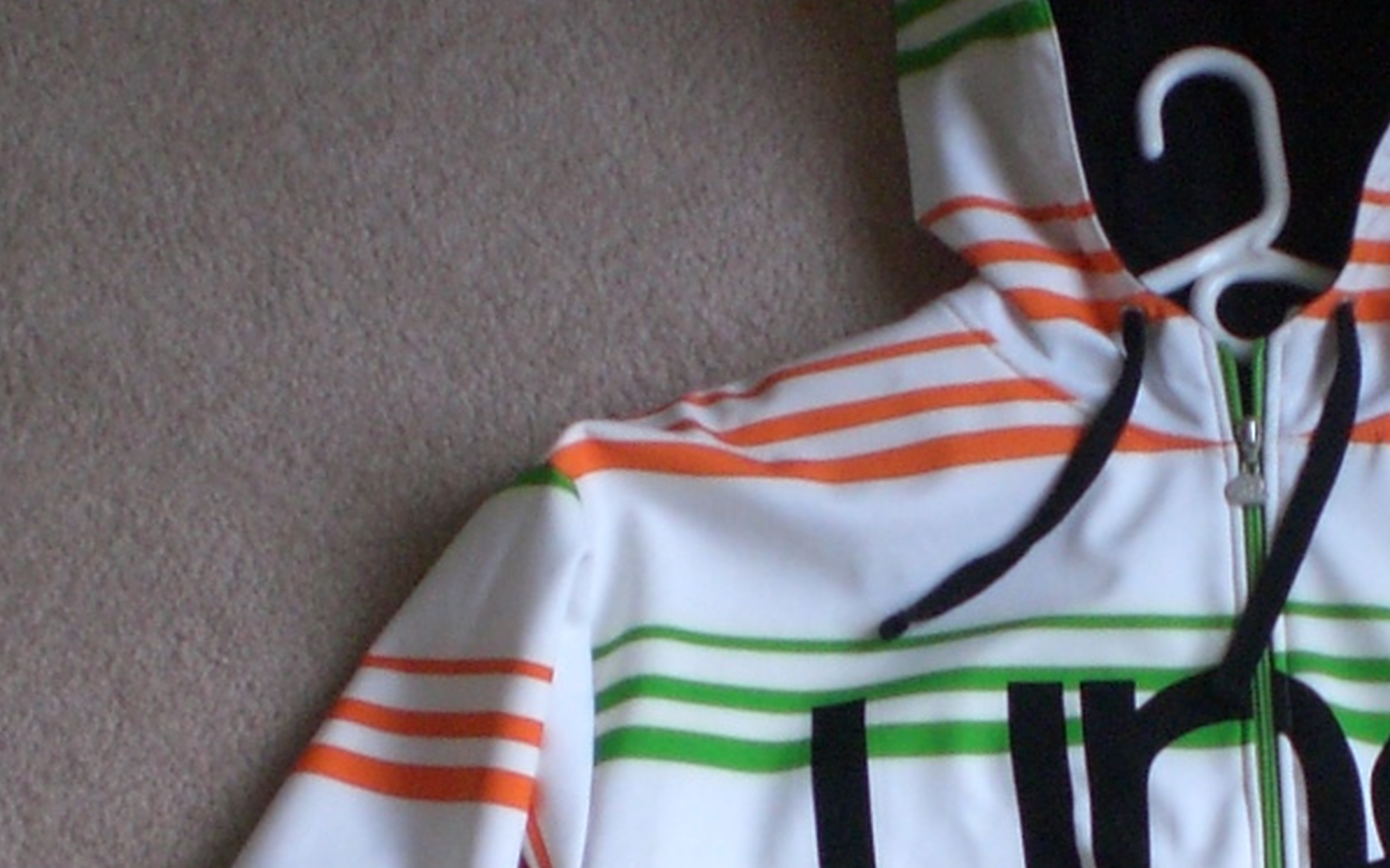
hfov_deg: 19.1
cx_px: 1111
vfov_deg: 11.9
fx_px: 4091
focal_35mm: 108
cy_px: 952
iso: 200
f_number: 3.1
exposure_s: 1/100
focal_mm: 6.3
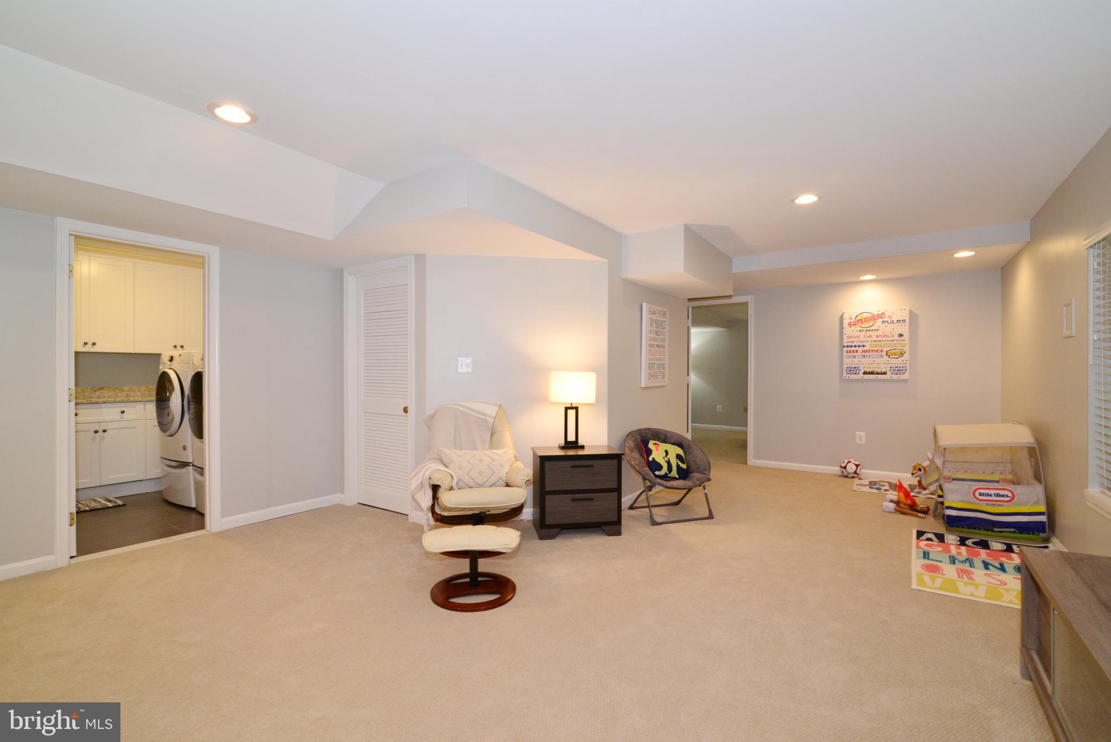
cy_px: 371
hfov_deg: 96.7
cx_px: 556
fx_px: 494
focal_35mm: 16
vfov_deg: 73.8
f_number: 7.1
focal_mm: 16
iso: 1600
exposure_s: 1/50
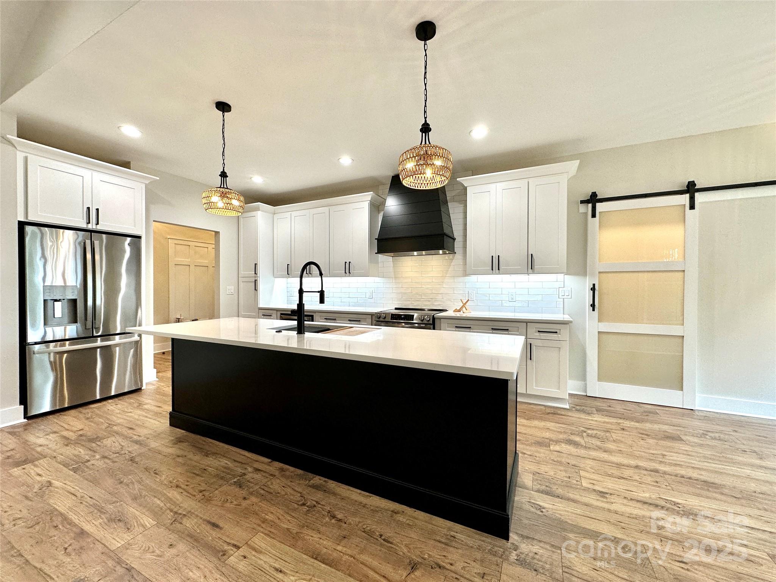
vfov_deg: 85.7
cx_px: 388
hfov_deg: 102.1
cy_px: 291
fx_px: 314
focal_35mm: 14
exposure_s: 1/120
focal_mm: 2.22
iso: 100
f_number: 2.2
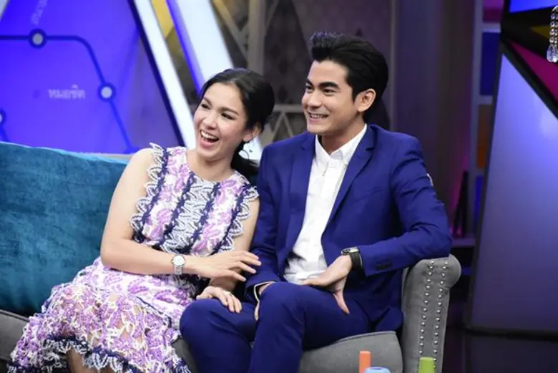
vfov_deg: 6.6
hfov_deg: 9.8
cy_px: 186
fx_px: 3257
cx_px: 279
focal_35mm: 210
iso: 5000
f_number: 5.6
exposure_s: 1/1600
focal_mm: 140
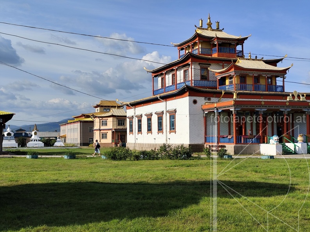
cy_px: 116
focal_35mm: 46
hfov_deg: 41.2
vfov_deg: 31.5
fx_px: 412
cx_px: 155
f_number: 1.65
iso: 50
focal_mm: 6.19
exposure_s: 1/1722
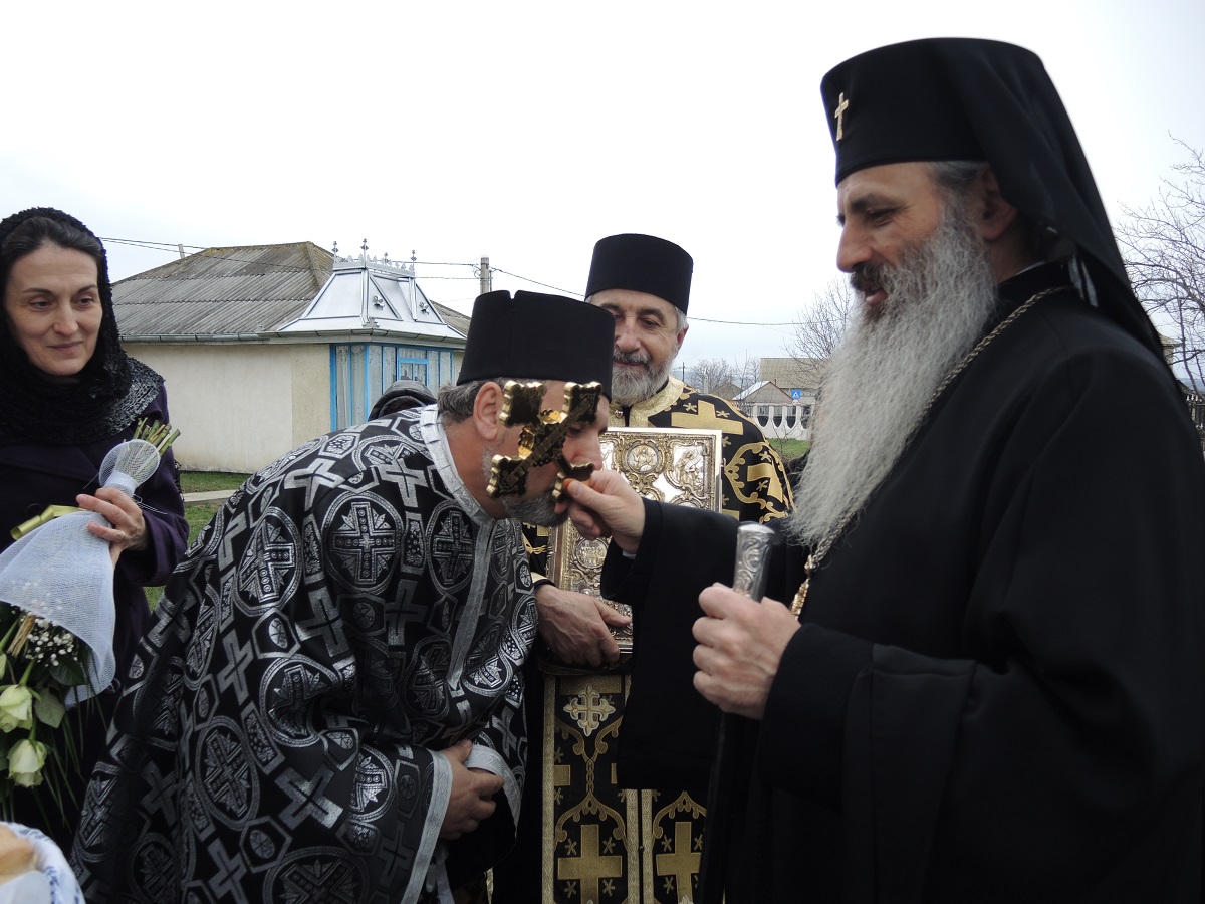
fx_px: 975
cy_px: 452
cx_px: 602
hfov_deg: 63.4
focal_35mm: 28
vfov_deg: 49.7
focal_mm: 6
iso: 80
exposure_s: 1/400
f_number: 2
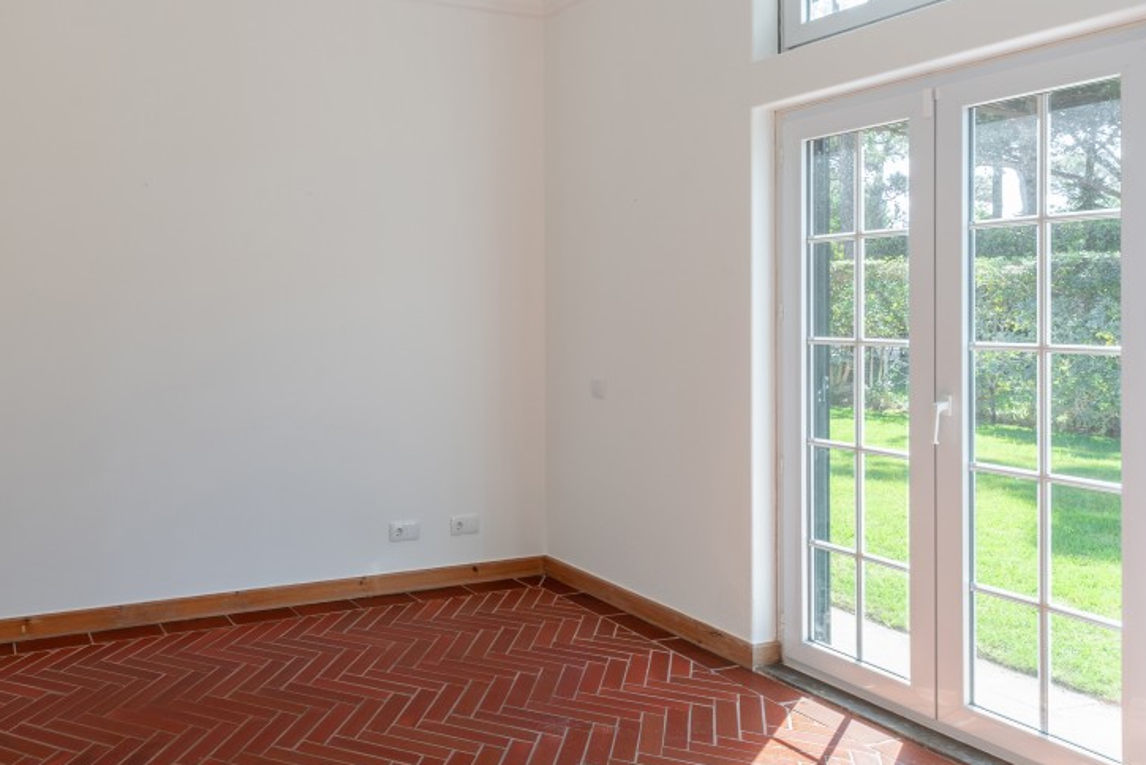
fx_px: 860
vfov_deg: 47.8
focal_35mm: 27
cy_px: 326
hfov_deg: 63.7
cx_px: 297
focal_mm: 17
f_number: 11
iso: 200
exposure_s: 1/10
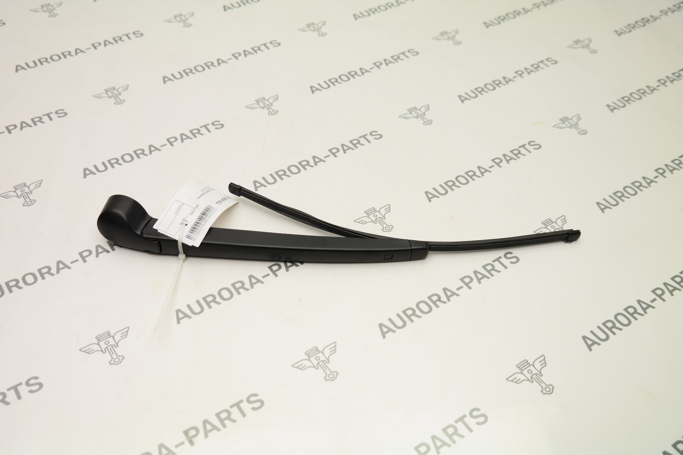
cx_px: 342
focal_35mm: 38
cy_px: 228
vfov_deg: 35.1
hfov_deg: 50.7
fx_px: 721
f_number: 4
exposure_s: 1/100
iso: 100
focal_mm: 25
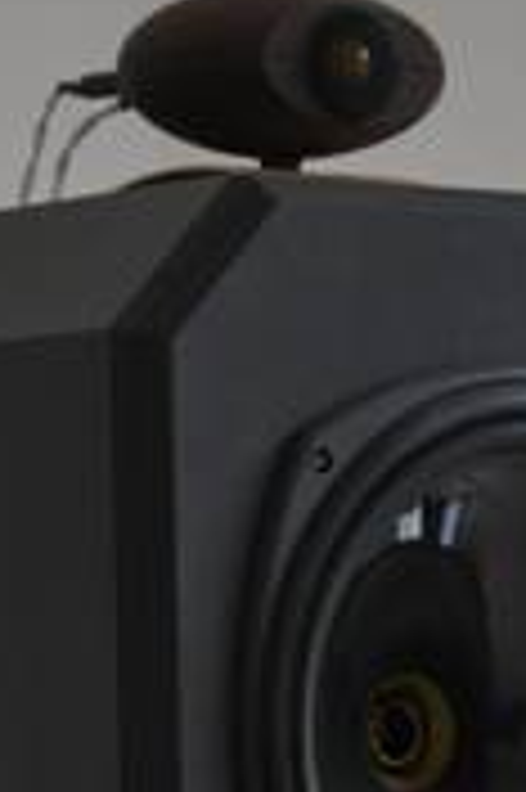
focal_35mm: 224
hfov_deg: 6.1
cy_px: 1343
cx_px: 326
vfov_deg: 8.9
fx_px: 4919
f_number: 4.5
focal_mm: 38
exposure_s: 1/25
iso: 400
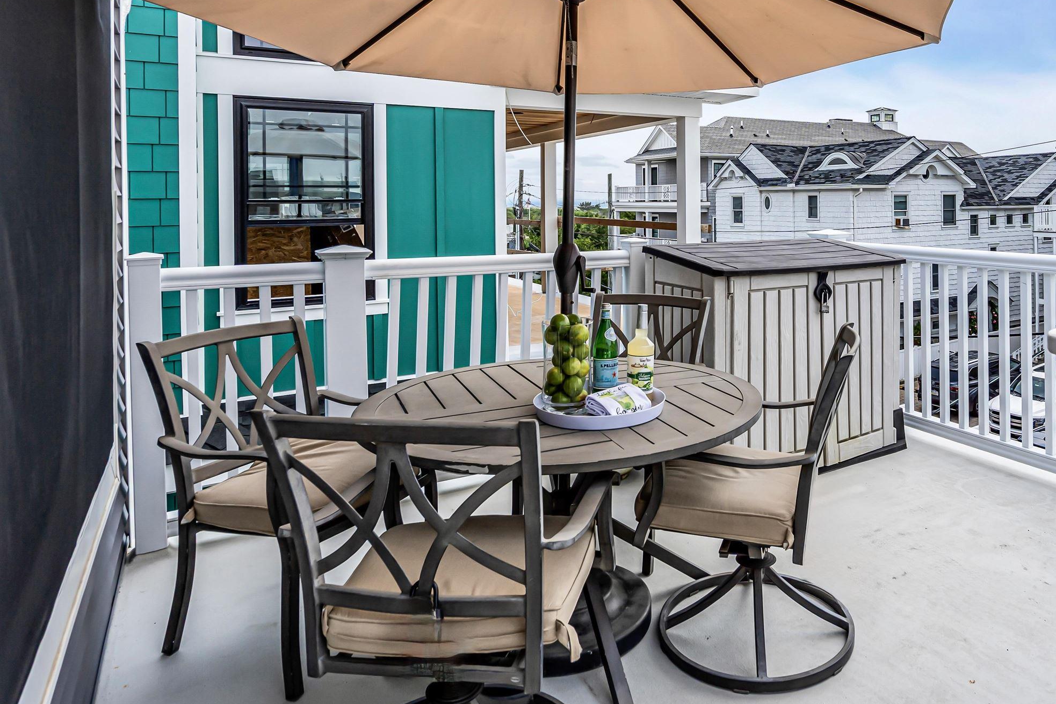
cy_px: 191
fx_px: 733
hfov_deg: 69.5
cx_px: 704
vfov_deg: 49.6
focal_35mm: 25
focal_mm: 16
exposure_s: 1/500
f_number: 8
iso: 200
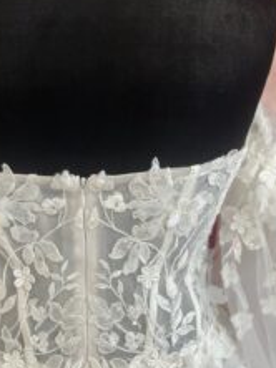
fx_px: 533
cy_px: 172
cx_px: 81
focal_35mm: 50
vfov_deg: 38.2
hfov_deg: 28.8
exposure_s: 1/100
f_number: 1.6
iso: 125
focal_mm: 5.1
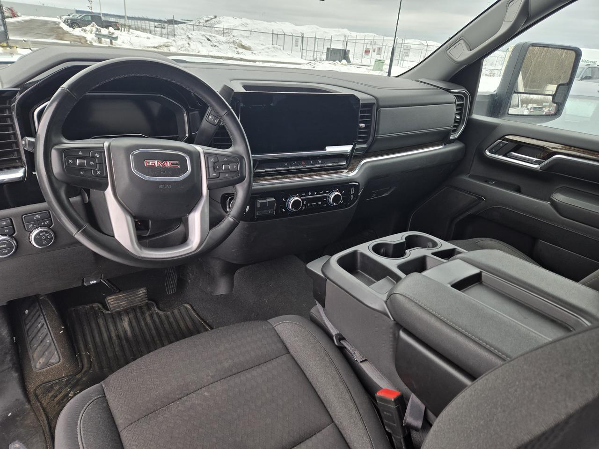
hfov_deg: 73.9
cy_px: 224
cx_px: 300
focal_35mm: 23
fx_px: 398
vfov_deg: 58.9
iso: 25
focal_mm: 5.4
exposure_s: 1/371
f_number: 1.8
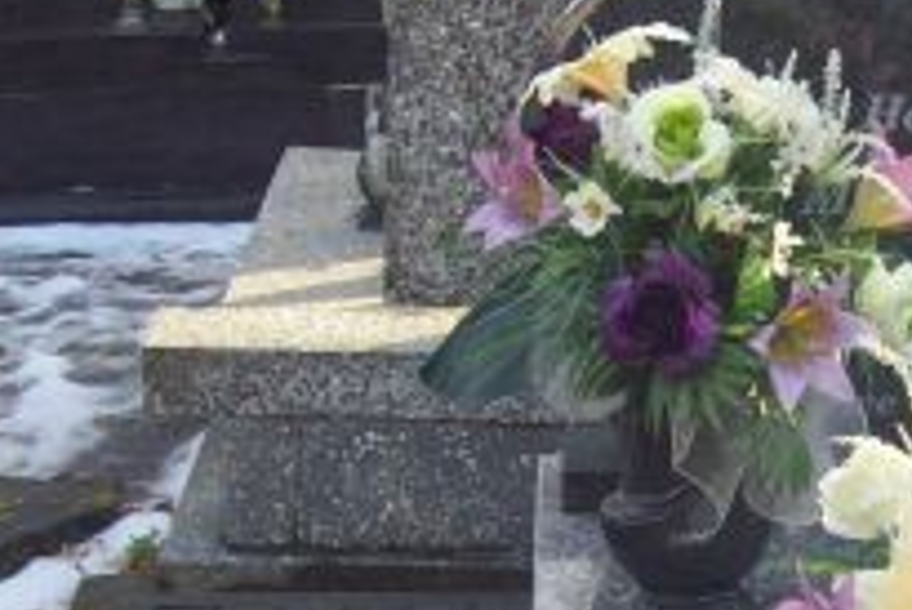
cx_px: 876
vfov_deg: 11.6
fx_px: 2966
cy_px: 646
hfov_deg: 17.1
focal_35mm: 117
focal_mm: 6
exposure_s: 1/139
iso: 80
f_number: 2.7
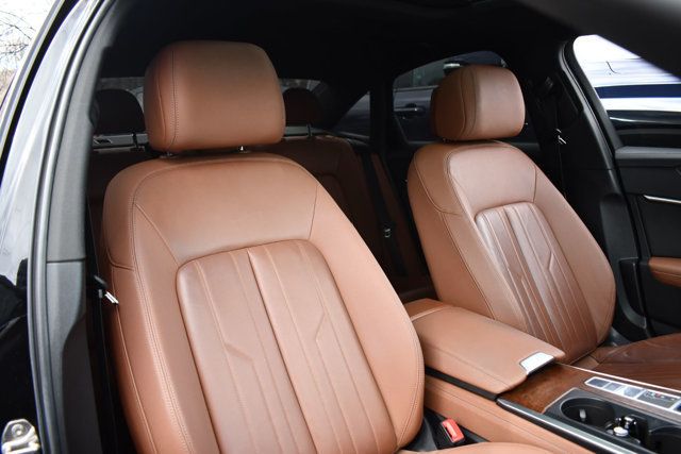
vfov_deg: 48.0
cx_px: 340
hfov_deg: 67.4
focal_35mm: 27
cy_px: 227
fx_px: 511
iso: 500
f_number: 3.5
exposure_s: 1/250
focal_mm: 18
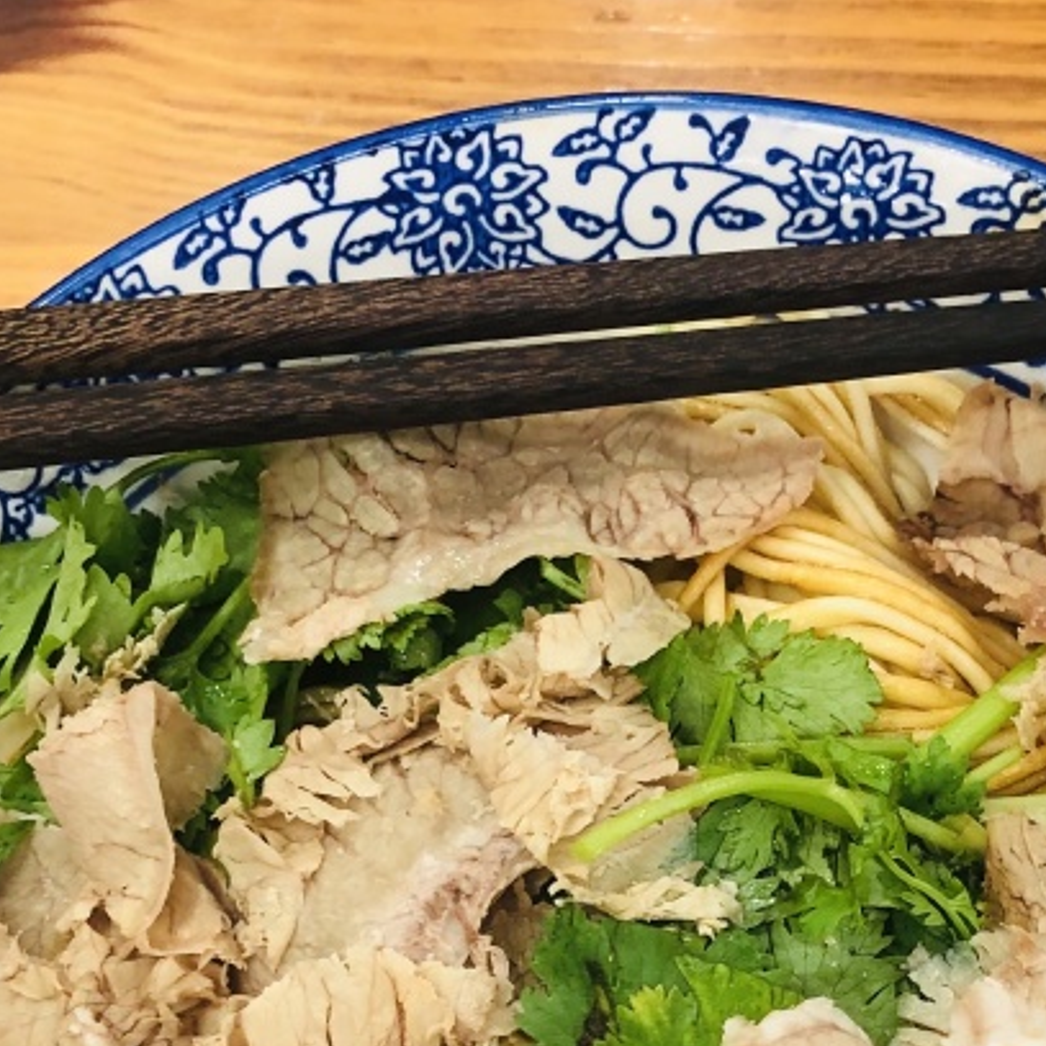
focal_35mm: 73
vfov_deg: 22.6
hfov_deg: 23.5
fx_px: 2496
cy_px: 1087
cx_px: 730
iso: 40
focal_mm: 3.99
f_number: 1.8
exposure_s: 1/20
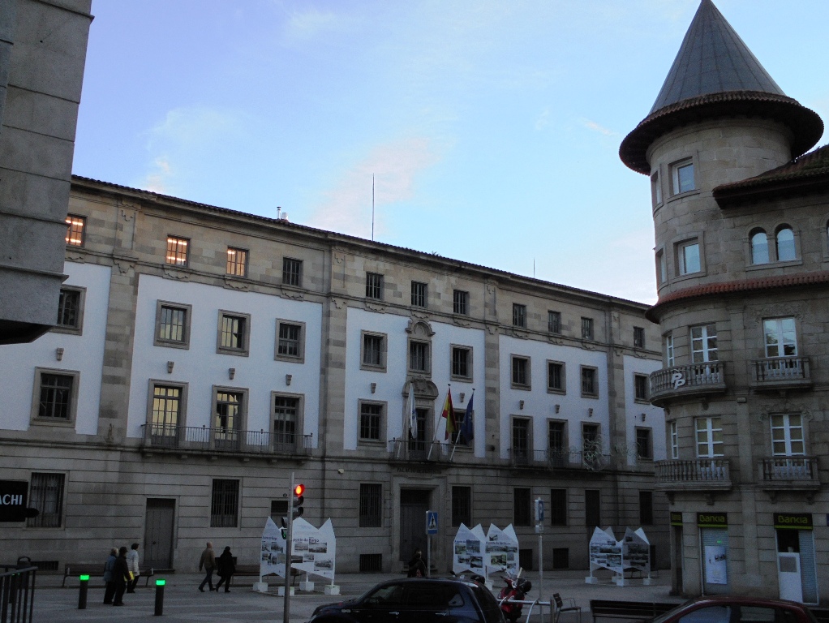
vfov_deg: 41.8
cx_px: 414
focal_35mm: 34
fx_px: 815
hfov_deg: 53.9
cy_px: 312
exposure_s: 1/100
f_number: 4
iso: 100
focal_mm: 6.1
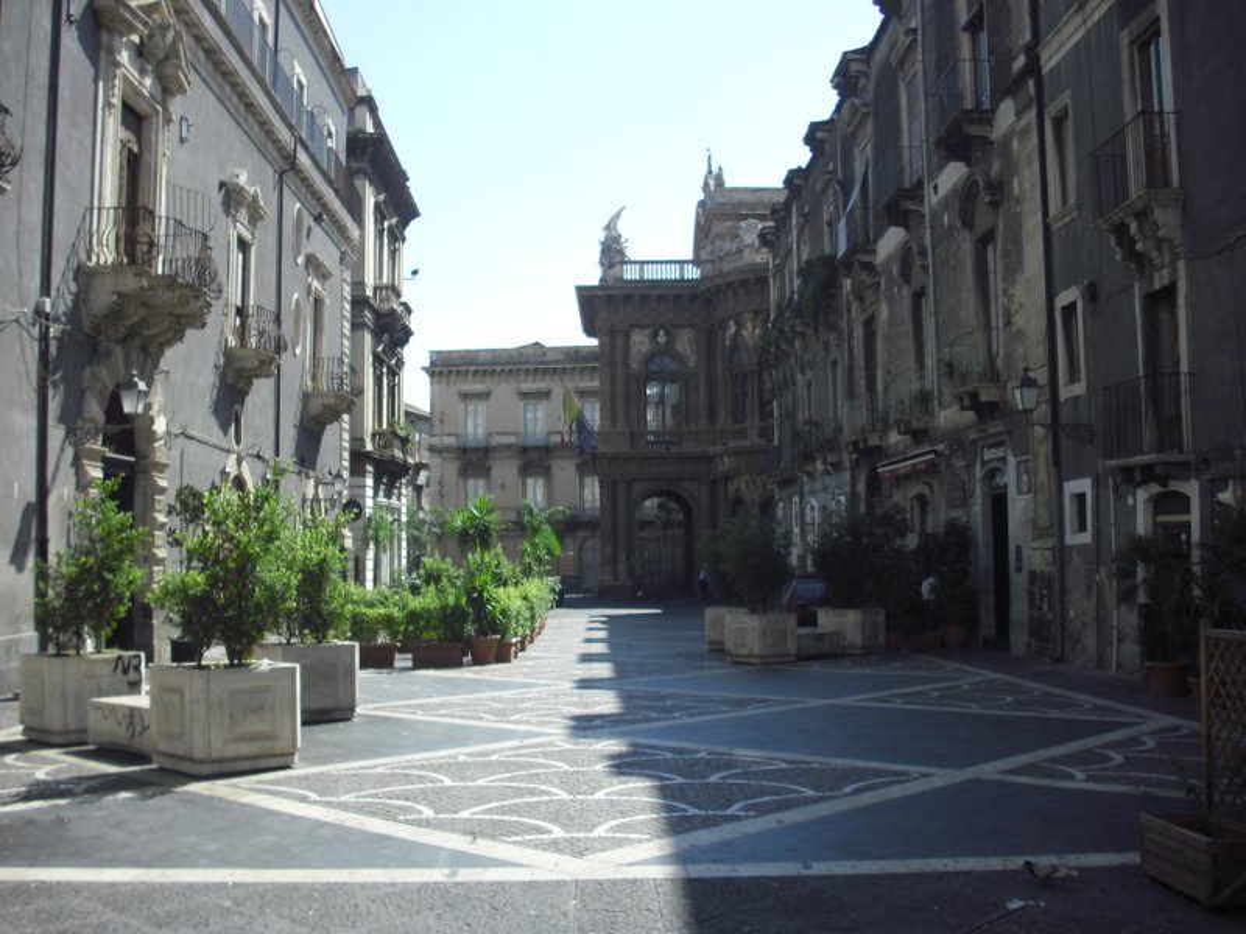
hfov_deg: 49.0
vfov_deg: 37.7
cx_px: 623
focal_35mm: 38
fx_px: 1368
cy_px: 467
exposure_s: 1/160
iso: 100
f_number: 8
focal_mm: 6.2
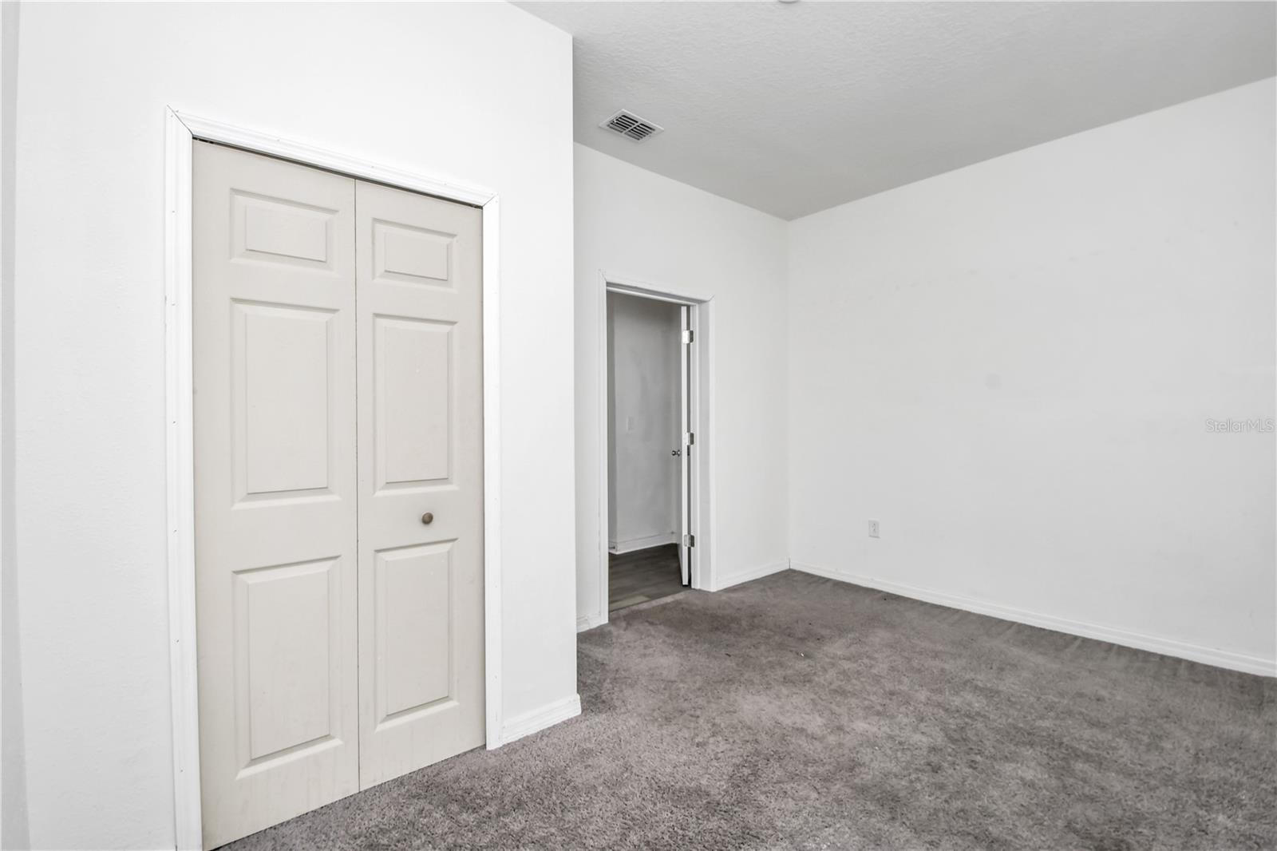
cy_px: 426
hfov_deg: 100.4
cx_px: 638
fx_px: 532
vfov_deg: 77.3
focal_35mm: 15
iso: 100
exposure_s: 1/25
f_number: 7.1
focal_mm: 10
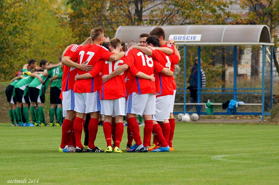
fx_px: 2323
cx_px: 140
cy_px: 92
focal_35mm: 300
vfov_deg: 4.6
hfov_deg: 6.9
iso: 800
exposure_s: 1/1000
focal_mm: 200
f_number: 5.6
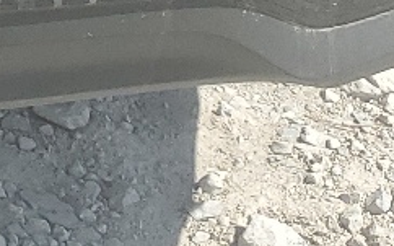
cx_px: -409
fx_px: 1953
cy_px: -645
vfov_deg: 6.2
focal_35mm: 182
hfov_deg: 10.5
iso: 50
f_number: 1.5
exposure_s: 1/2500
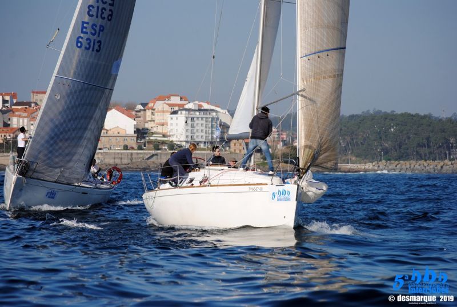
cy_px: 154
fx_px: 2328
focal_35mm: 183
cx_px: 228
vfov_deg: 7.5
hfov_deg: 11.2
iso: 100
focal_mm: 122
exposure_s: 1/640
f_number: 6.3
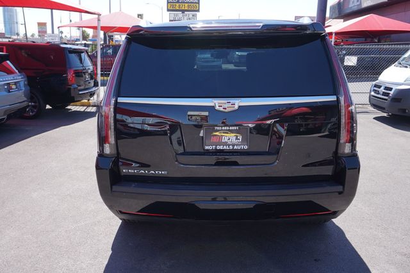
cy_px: 136
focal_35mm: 32
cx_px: 205
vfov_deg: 41.7
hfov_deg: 59.5
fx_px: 359
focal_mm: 21
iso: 100
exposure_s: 1/100
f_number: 8
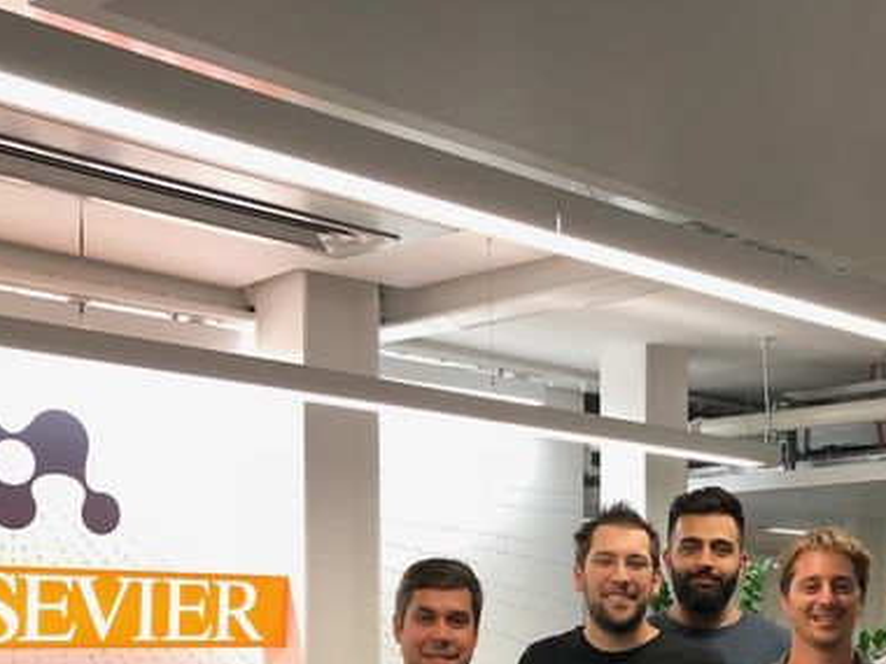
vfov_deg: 23.7
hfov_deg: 31.9
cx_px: 702
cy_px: 676
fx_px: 1510
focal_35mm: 59
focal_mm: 4
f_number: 1.8
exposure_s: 1/25
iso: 32
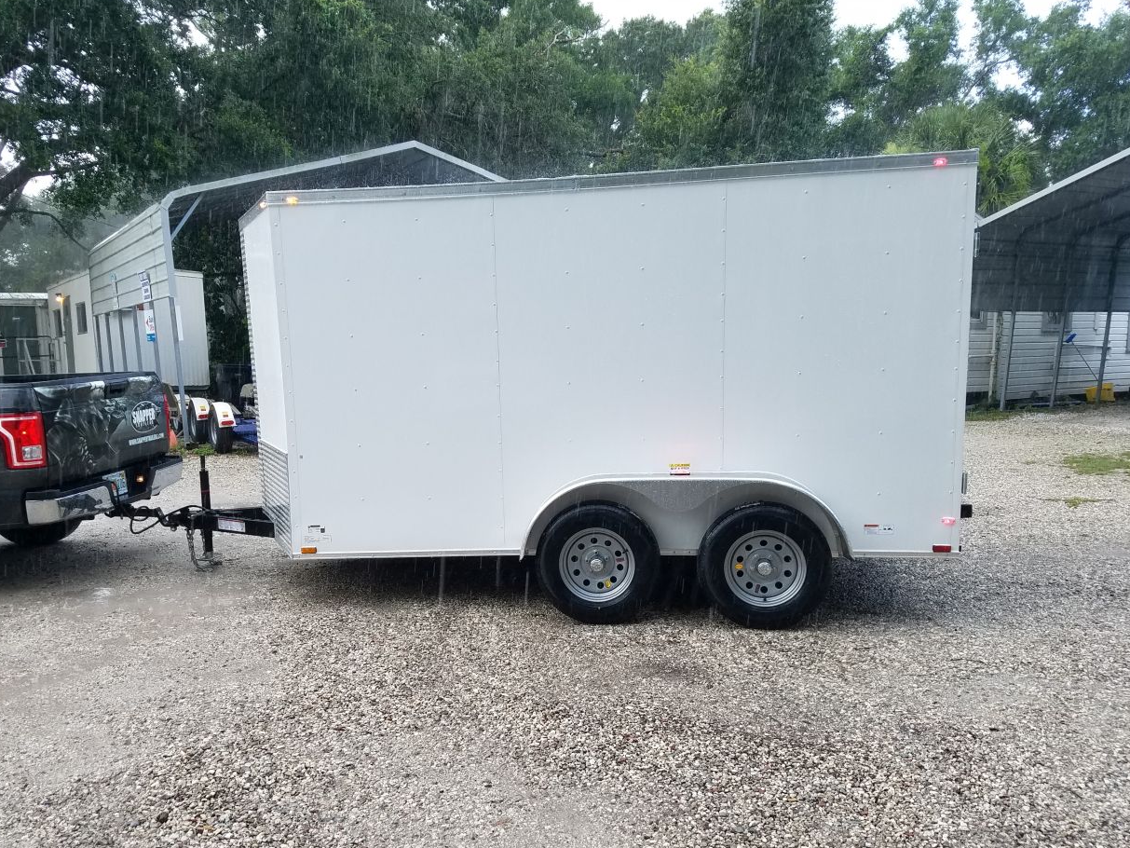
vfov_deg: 46.7
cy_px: 476
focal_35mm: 30
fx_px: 979
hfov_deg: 59.9
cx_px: 538
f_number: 1.7
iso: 50
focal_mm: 4.2
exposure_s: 1/219
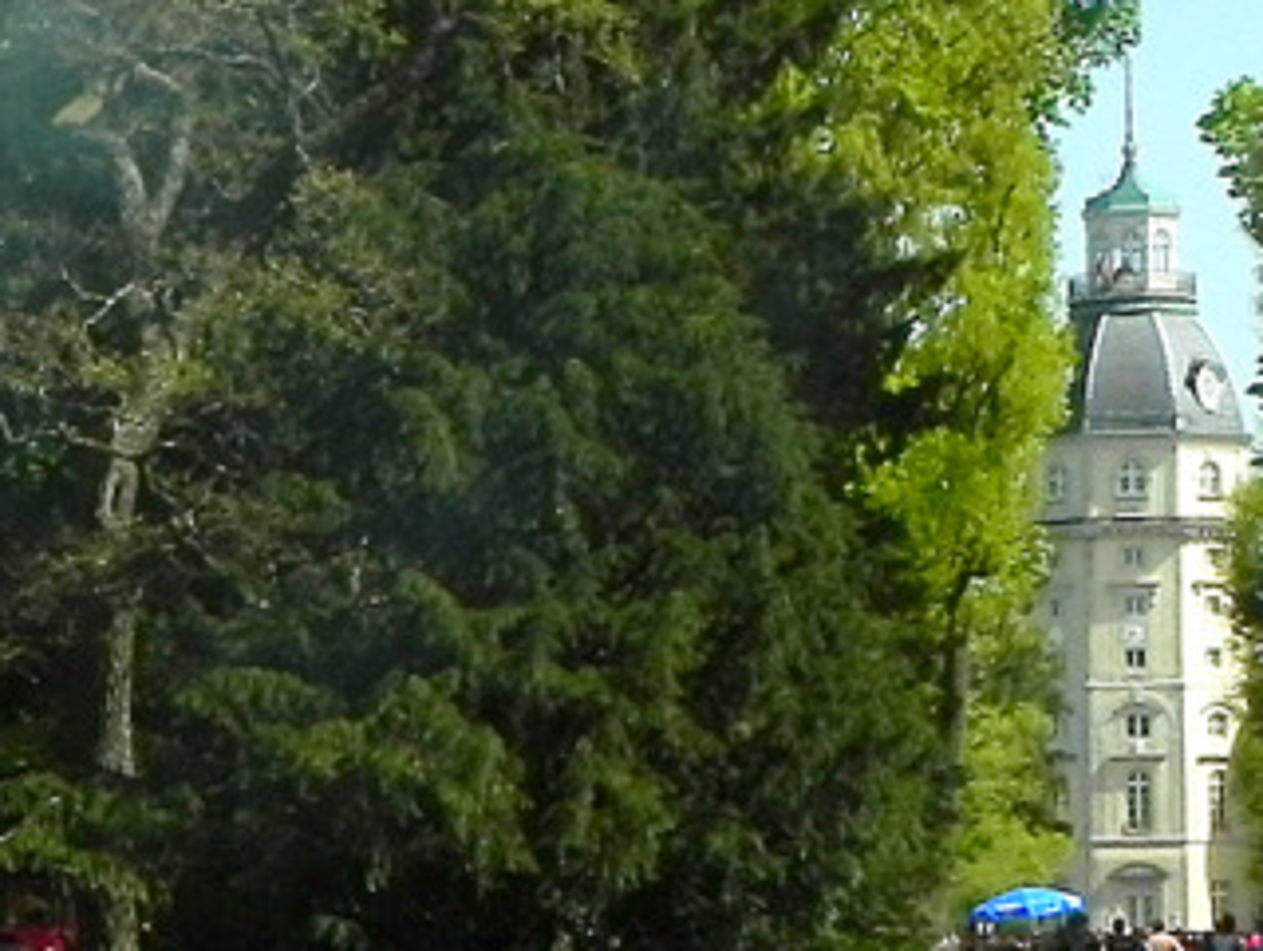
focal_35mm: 147
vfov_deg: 10.1
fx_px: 5372
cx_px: -485
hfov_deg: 12.9
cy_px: 452
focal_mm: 8.2
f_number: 7.1
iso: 160
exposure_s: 1/640
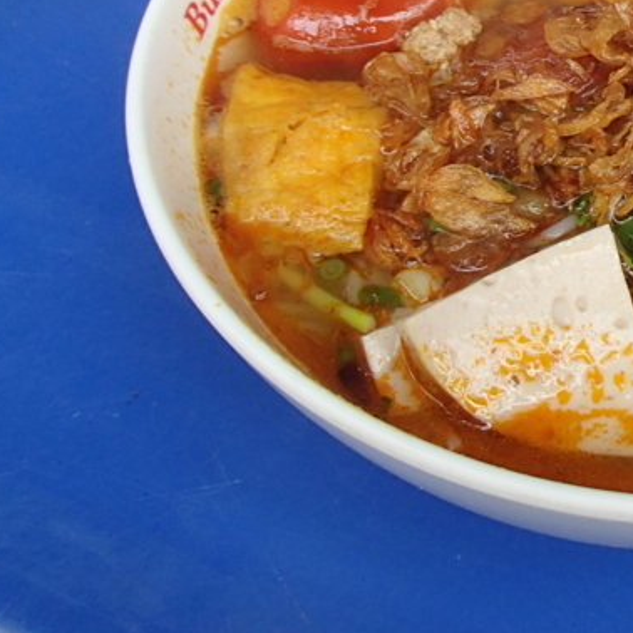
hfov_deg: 23.3
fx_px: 1386
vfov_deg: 24.9
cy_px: 59
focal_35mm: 67
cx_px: 782
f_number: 3.9
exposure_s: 1/125
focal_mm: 5
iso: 200
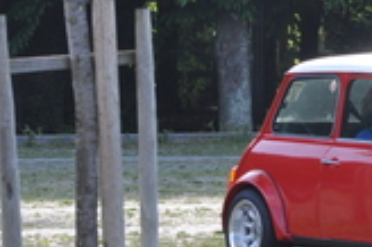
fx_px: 5934
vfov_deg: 2.4
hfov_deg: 3.6
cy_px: 142
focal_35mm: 575
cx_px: 499
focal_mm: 105
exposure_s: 1/400
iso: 640
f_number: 10
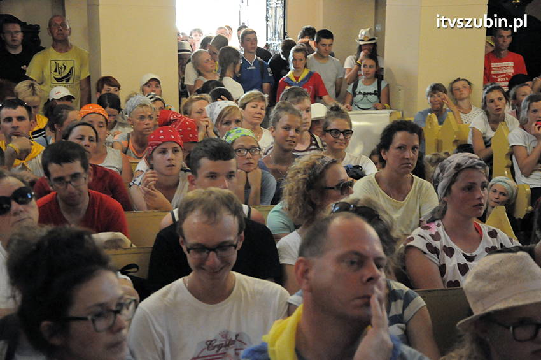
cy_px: 180
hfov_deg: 28.1
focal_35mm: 72
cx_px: 270
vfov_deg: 18.9
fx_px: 1081
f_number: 4.8
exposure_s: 1/50
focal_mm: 48
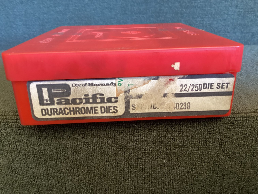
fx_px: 231
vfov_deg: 45.4
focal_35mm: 31
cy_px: 97
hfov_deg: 58.3
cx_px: 129
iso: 320
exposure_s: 1/50
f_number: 2.4
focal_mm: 3.3
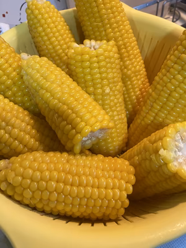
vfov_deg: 67.3
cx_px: 93
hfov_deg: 53.1
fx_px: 186
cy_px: 124
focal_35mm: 26
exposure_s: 1/50
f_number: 1.8
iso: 200
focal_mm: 4.25
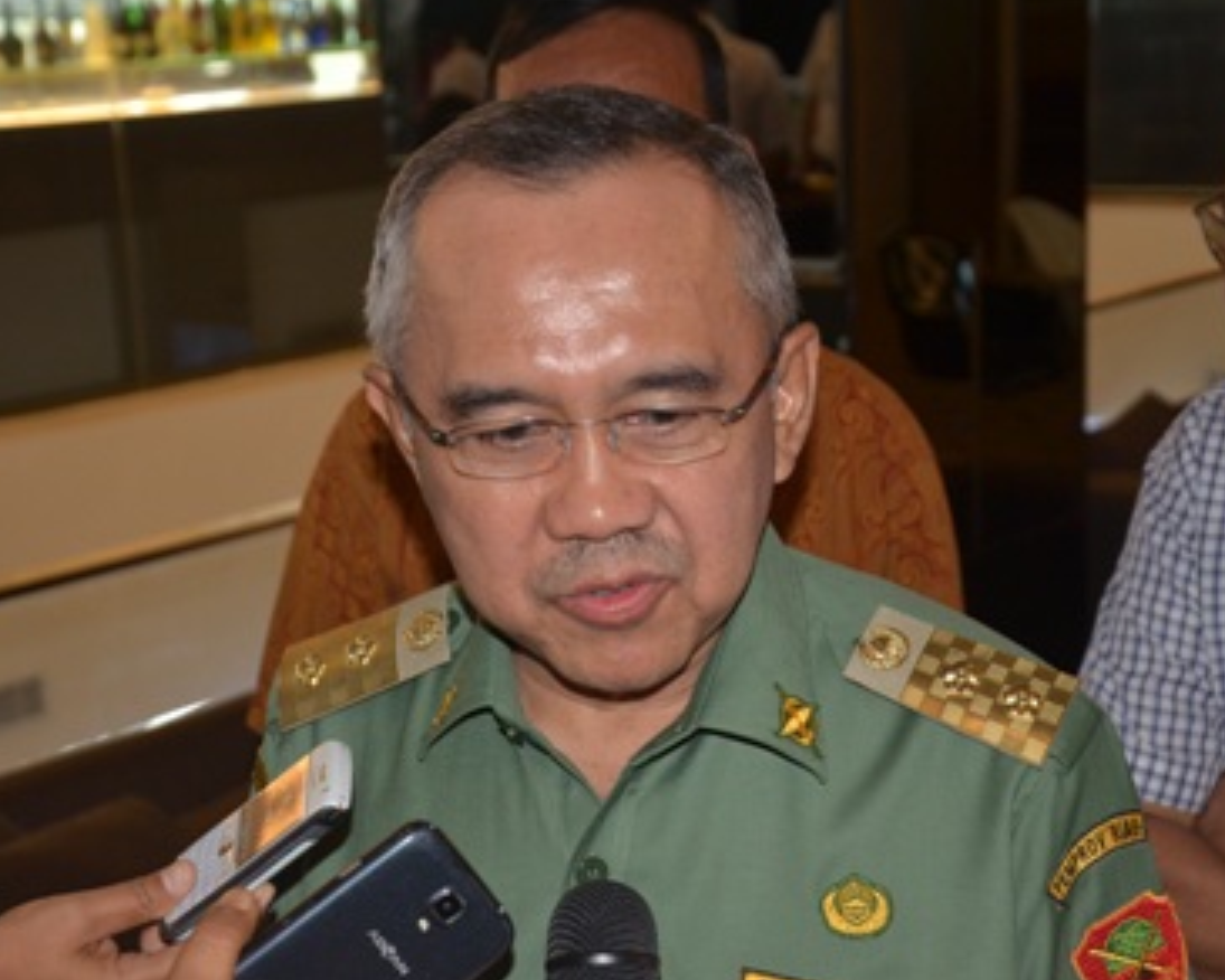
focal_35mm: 78
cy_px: 492
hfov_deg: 24.6
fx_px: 2812
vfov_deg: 19.8
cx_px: 618
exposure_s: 1/60
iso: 800
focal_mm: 45
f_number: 4.8
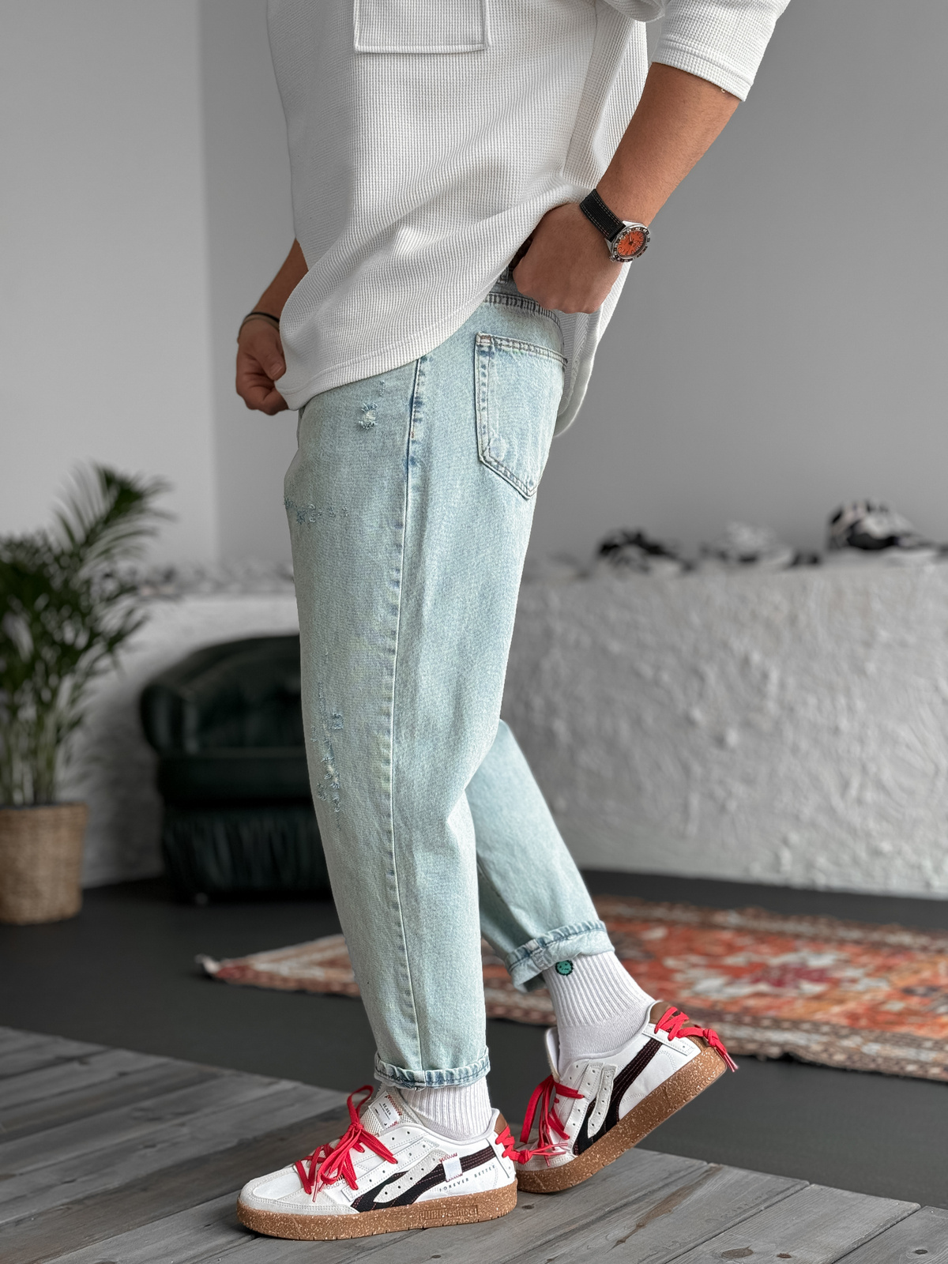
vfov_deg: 39.7
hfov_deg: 30.3
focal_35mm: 48
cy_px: 632
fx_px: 1753
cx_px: 474
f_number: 1.8
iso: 64
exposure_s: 1/160
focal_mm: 6.86
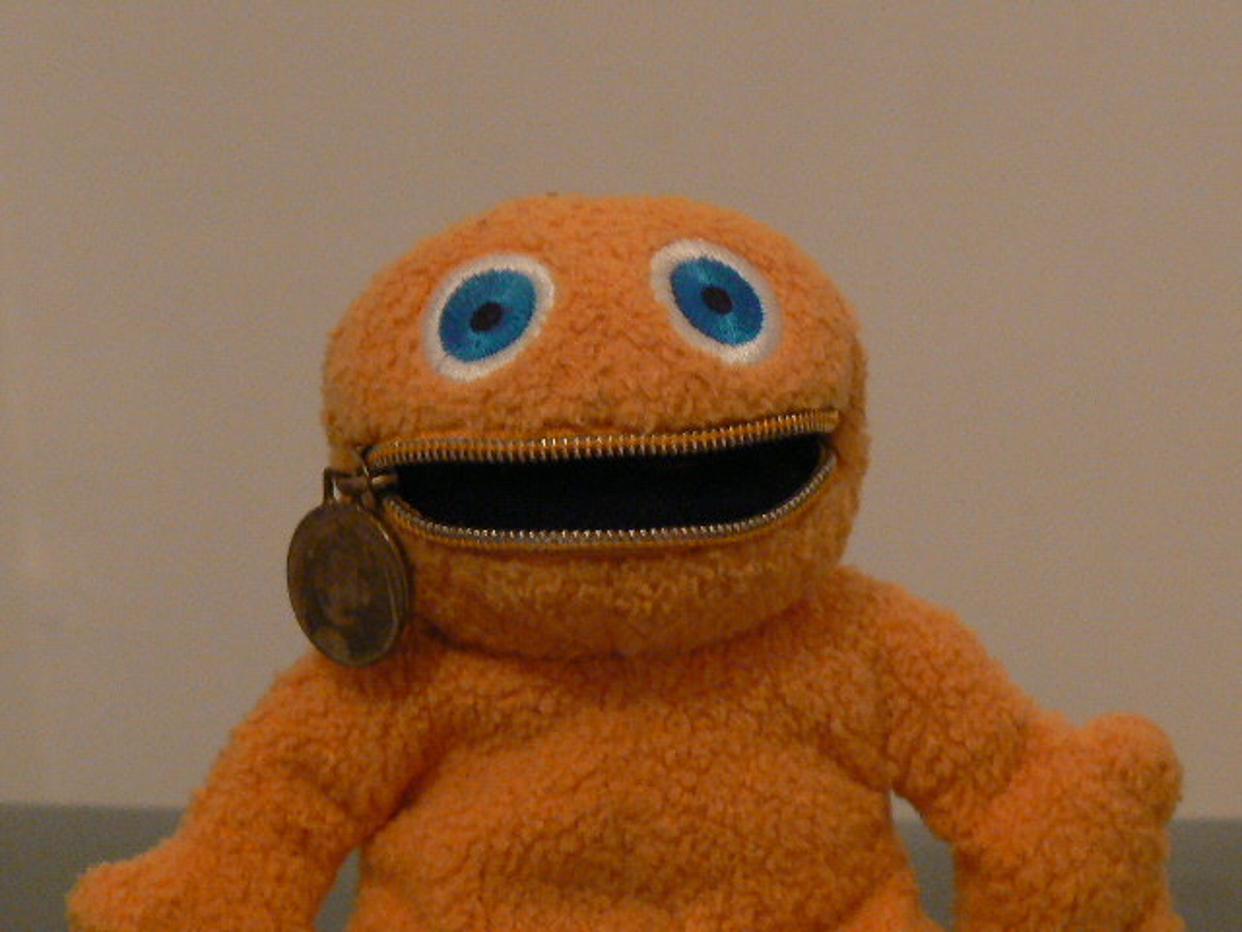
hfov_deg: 20.2
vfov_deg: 15.2
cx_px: 621
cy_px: 466
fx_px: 3480
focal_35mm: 97
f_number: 3.2
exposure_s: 1/4
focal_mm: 11.8
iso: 200
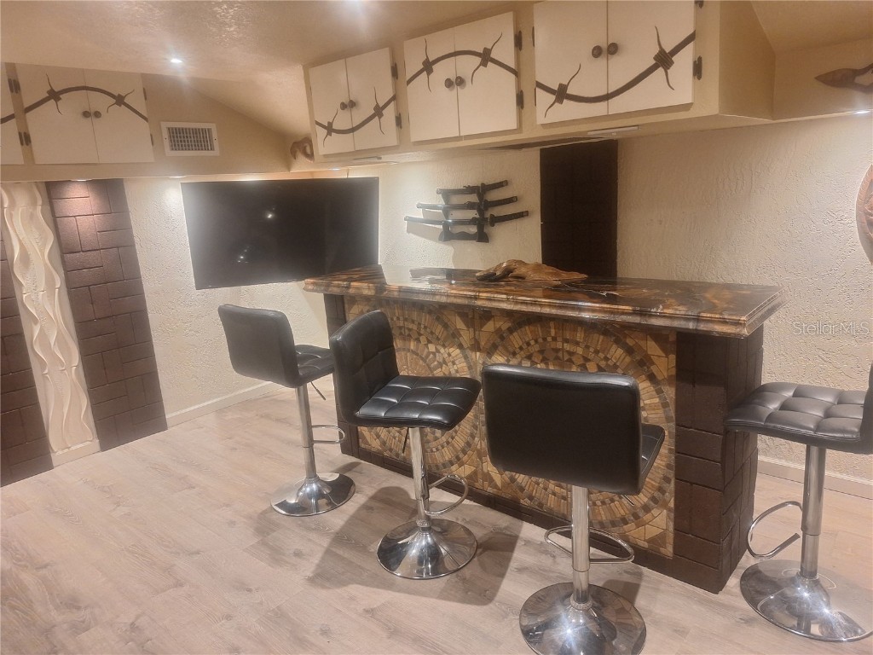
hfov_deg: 73.9
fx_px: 580
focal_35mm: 23
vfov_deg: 58.9
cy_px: 328
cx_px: 436
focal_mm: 5.54
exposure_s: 1/40
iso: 160
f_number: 1.8
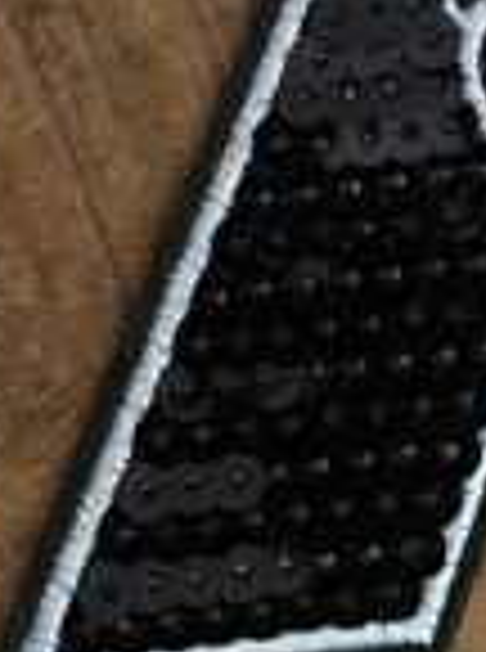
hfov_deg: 17.3
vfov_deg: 22.4
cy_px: -2
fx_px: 1579
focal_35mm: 84
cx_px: 432
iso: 800
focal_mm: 4.2
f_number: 1.6
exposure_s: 1/30
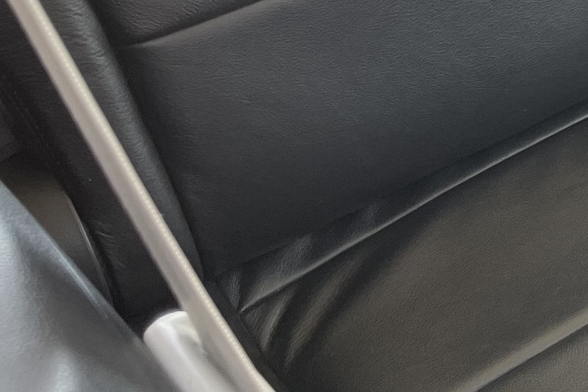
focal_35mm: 104
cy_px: -164
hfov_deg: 16.8
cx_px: 1011
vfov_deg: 12.6
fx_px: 1699
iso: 64
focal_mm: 5.1
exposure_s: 1/121
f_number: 1.6
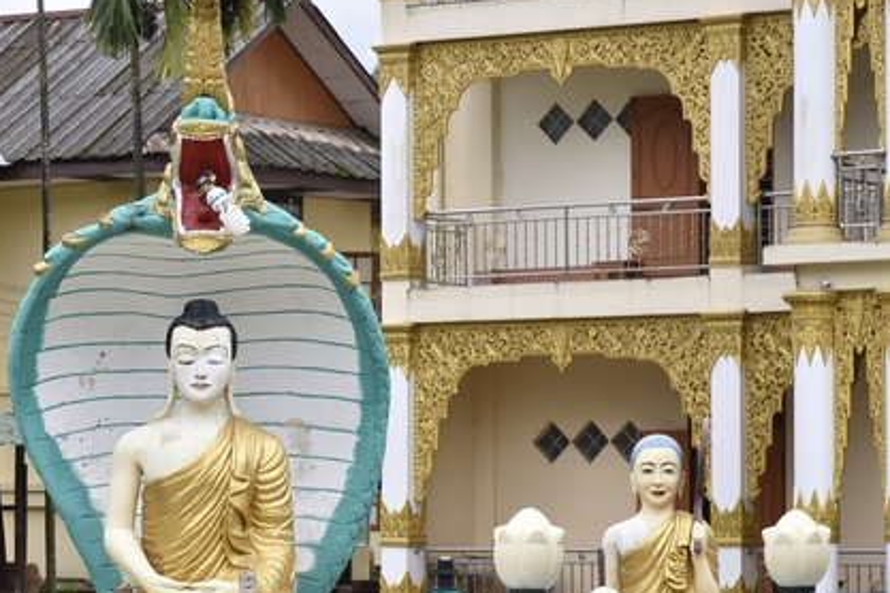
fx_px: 3856
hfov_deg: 13.1
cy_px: 419
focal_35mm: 156
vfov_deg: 8.8
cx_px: 209
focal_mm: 100
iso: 500
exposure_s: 1/125
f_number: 11
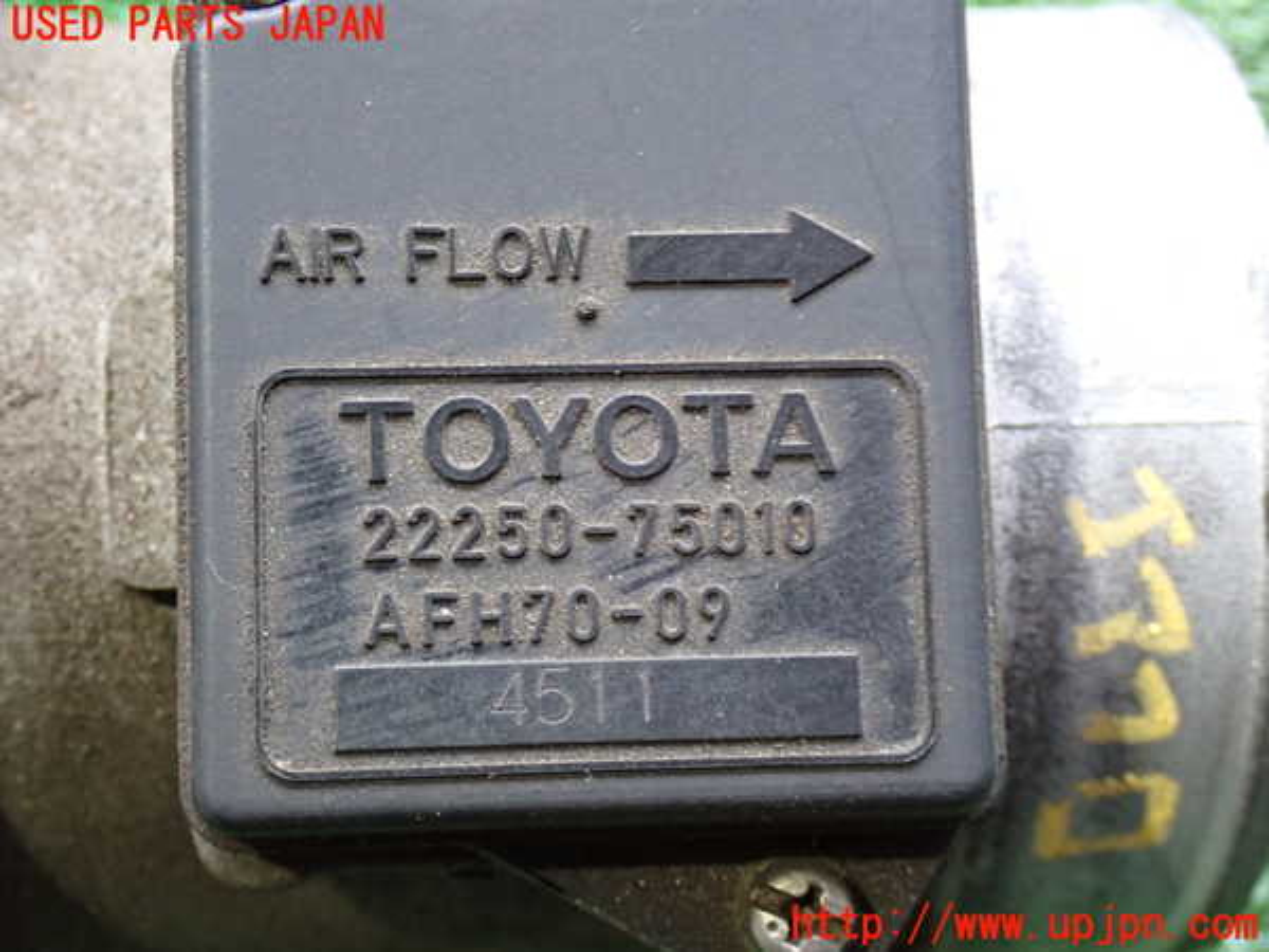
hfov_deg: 31.2
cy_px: 476
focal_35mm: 62
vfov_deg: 23.7
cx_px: 634
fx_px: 2273
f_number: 3.6
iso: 800
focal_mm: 11.09
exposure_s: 1/25
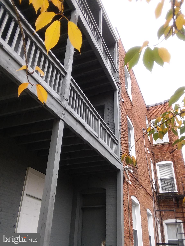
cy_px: 123
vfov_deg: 61.6
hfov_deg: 48.3
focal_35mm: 29
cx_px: 92
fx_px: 207
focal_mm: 2.47
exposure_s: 1/30
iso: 64
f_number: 1.9
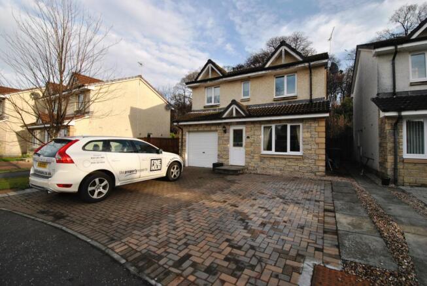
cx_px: 214
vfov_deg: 77.5
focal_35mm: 15
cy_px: 143
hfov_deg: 100.3
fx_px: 178
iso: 100
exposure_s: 1/160
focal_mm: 10
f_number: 6.3
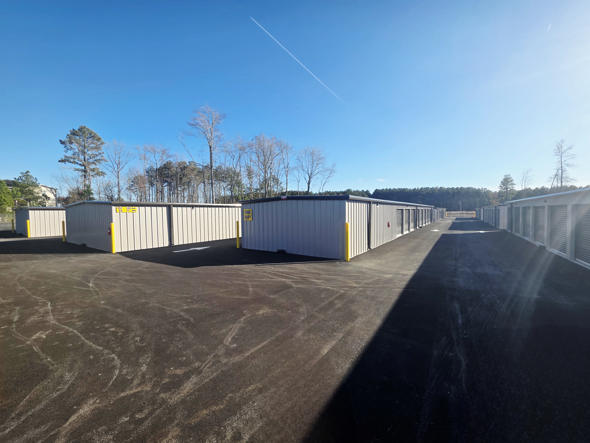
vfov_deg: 89.9
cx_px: 295
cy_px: 222
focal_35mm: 13
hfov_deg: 106.2
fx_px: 222
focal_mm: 2.2
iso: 40
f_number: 1.9
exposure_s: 1/1667
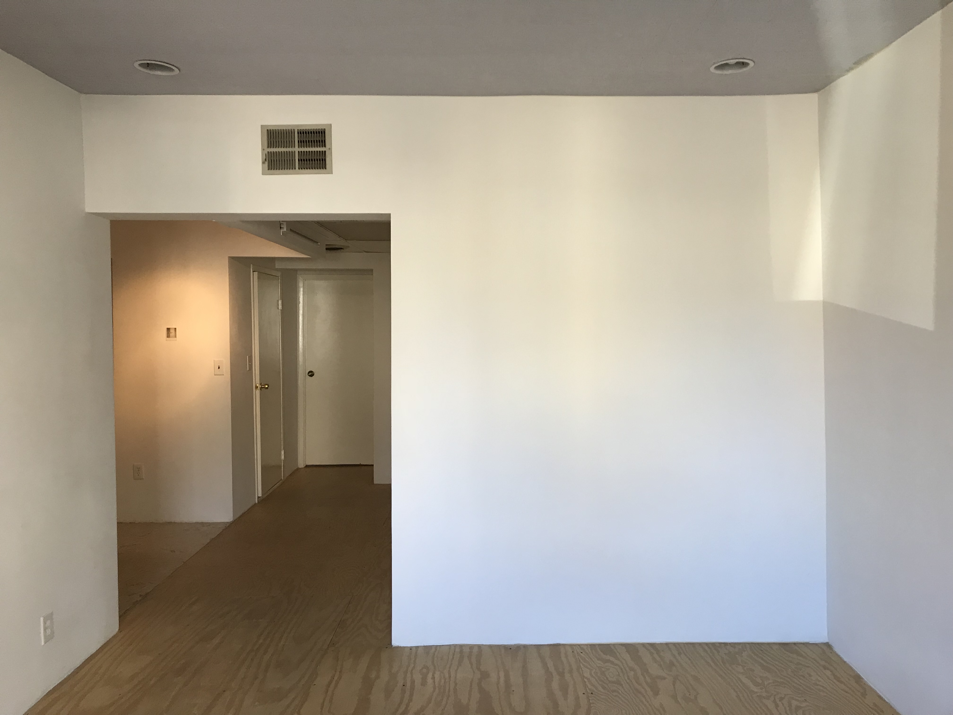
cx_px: 476
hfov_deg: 63.4
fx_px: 771
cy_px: 358
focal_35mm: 28
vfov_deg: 49.7
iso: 25
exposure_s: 1/40
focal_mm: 3.99
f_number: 1.8
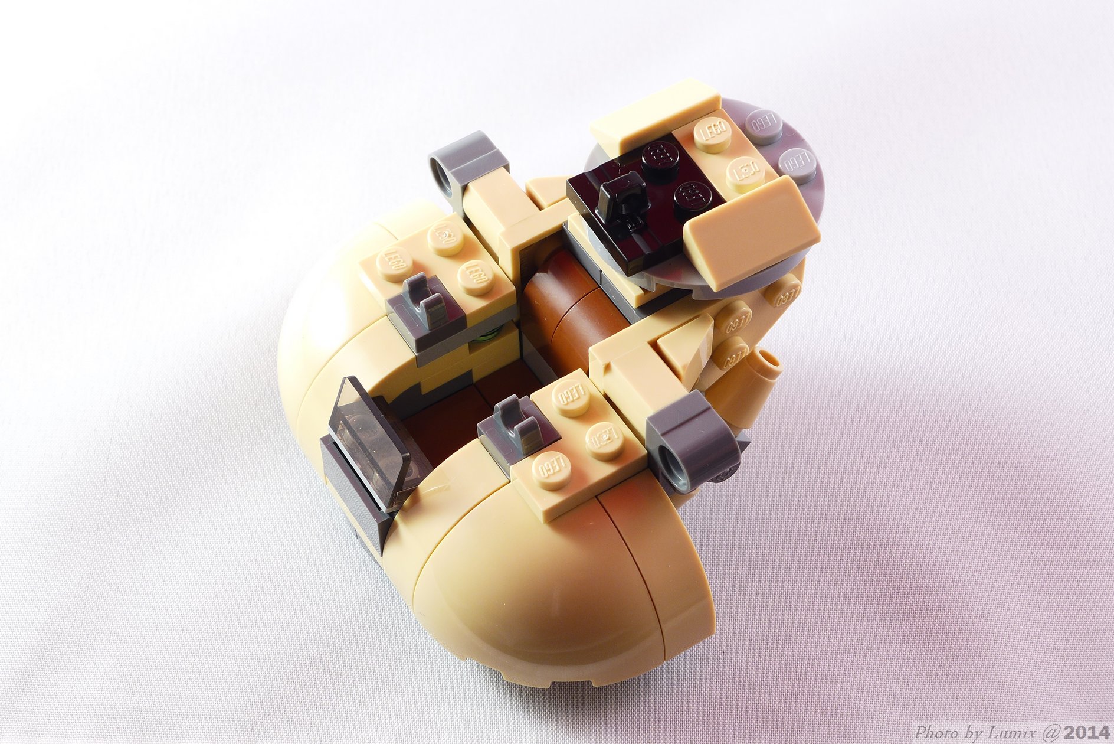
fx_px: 2167
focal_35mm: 70
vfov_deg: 19.5
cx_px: 557
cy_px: 372
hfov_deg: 28.8
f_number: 4.5
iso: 80
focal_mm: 13.7
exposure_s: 1/2
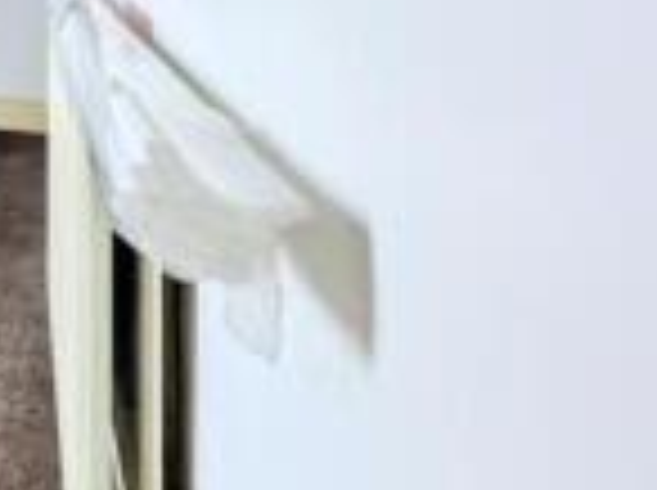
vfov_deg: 22.8
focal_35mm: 56
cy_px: -173
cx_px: -266
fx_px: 1061
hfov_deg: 27.0
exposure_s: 1/50
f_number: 2.2
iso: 164
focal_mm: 1.83
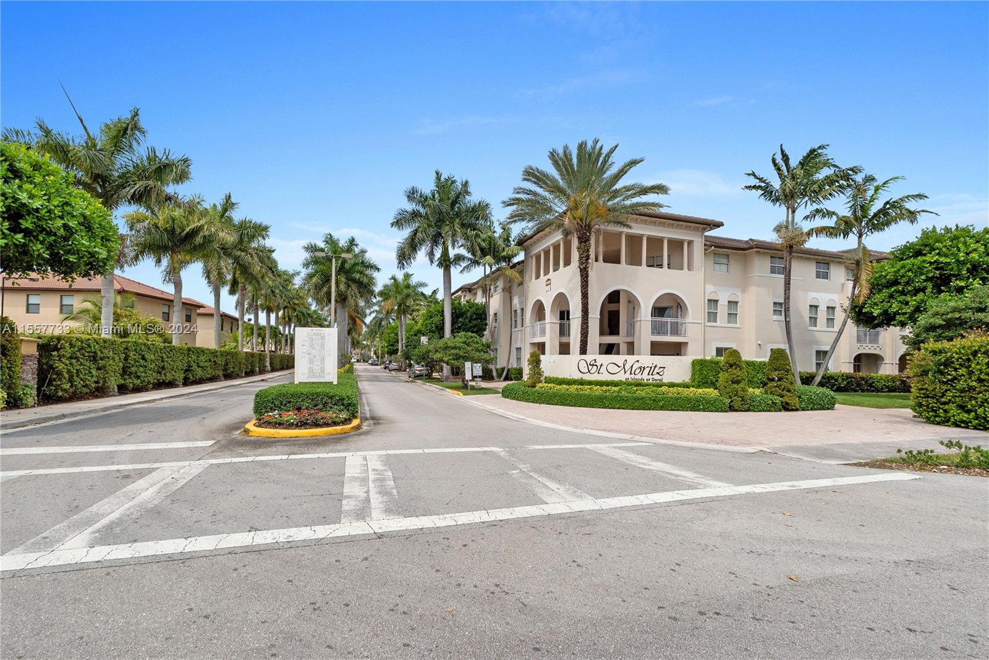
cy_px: 330
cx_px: 494
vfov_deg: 72.1
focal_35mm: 16
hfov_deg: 95.0
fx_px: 453
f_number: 13
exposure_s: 1/1000
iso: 640
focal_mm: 16.5
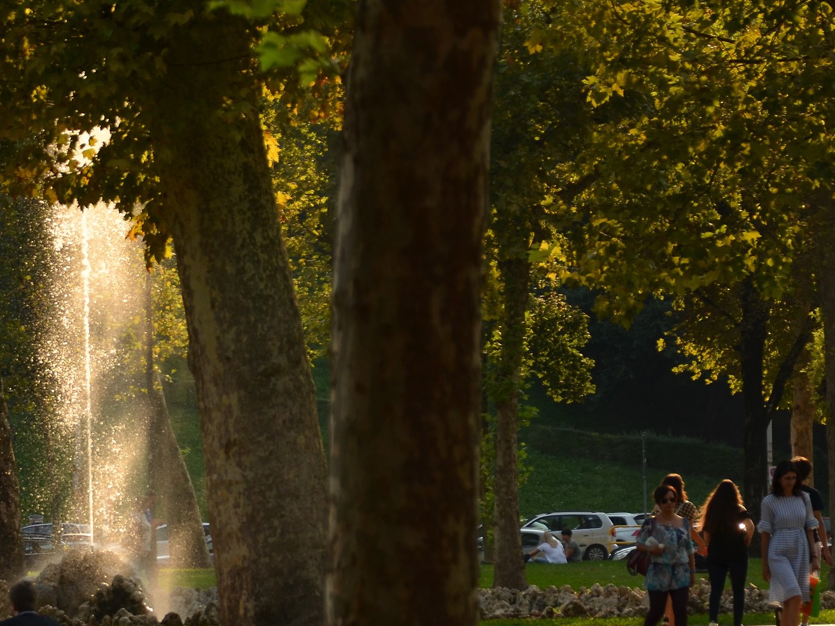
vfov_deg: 6.6
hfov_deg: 8.8
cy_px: 393
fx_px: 5400
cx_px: 119
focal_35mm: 224
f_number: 4.5
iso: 160
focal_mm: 85
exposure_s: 1/640
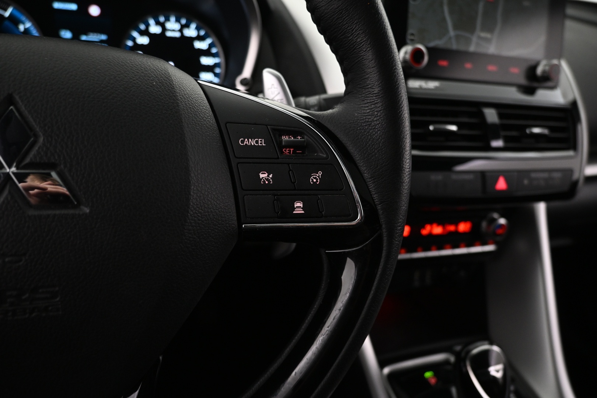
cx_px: 298
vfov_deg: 53.1
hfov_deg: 73.7
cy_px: 199
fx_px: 398
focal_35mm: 24
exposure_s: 1/25
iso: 1100
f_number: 3.5
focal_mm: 16
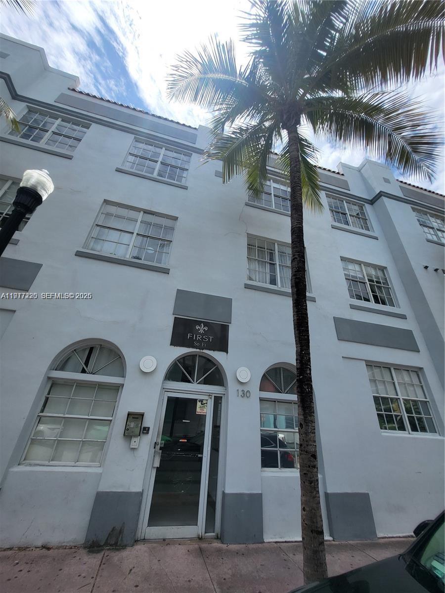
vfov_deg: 106.2
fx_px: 223
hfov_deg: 89.9
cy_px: 296
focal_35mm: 13
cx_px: 222
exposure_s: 1/1953
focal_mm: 1.74
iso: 32
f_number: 2.2
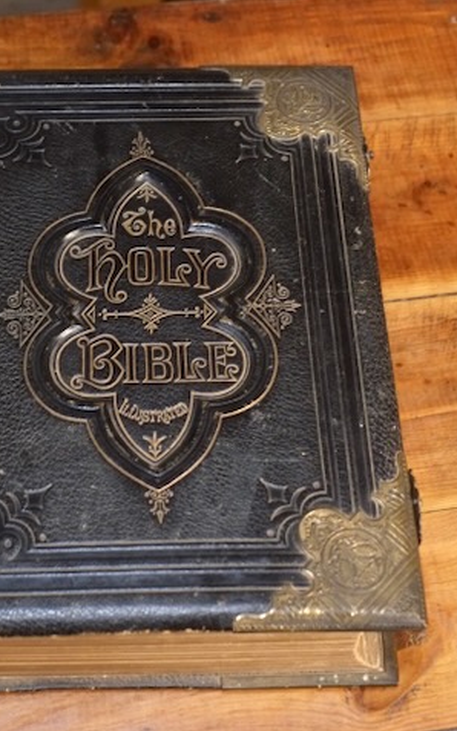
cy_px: 287
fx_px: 1355
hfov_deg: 19.1
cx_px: 155
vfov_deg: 30.1
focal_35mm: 68
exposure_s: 1/125
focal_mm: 35
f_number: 4
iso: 3200
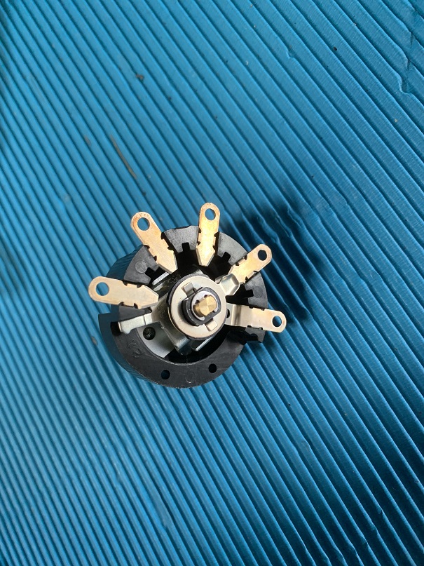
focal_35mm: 26
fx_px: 425
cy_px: 283
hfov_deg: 53.1
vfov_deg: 67.3
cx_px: 212
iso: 400
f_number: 1.8
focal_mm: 4.25
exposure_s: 1/60
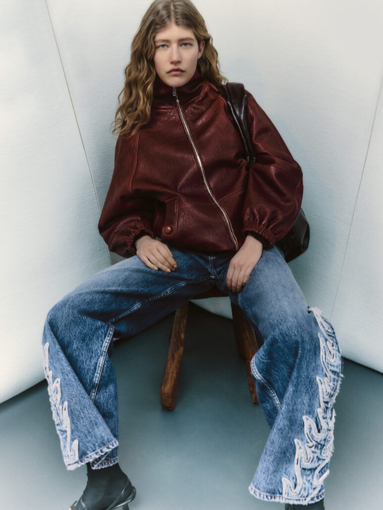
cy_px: 255
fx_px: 501
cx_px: 192
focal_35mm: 34
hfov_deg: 41.8
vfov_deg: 53.9
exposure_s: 1/50
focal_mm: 43.3
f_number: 5.6
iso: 200
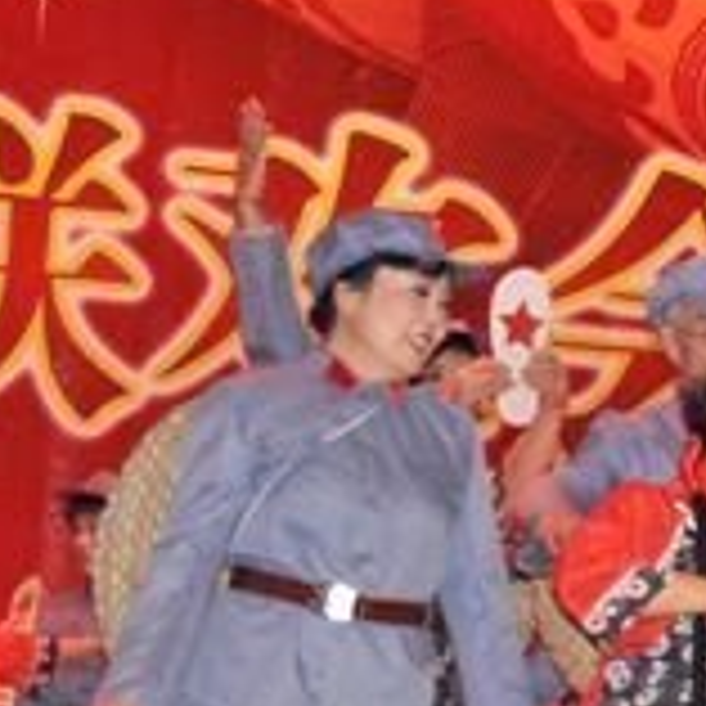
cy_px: 684
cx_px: 274
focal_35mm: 154
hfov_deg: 11.3
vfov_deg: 11.3
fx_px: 3553
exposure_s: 1/100
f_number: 4.5
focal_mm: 38
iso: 200
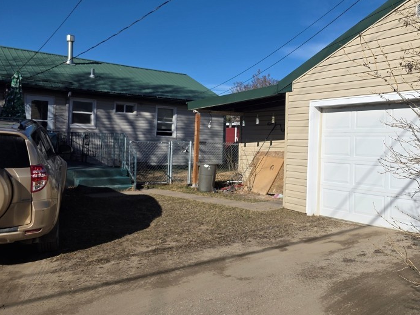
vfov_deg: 41.8
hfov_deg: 52.5
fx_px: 413
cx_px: 294
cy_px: 142
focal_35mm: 34
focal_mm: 6.3
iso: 64
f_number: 1.7
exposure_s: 1/7944
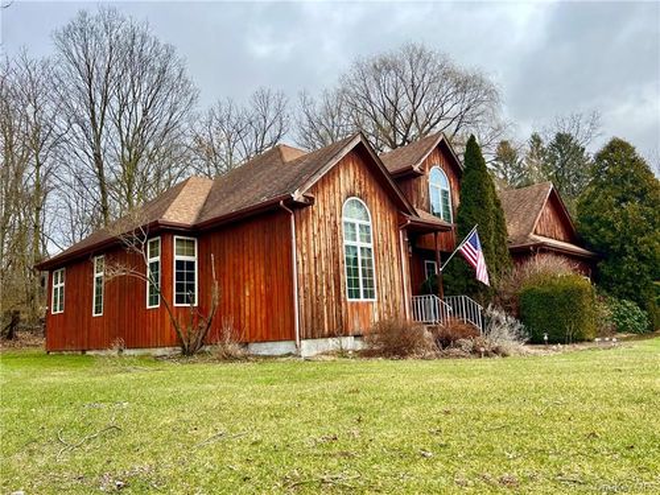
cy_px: 248
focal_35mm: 26
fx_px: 496
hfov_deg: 67.3
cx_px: 330
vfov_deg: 53.1
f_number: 1.5
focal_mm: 5.7
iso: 50
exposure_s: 1/1449
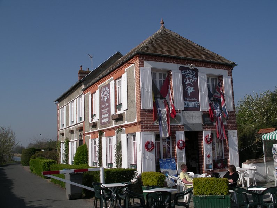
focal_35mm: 37
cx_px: 138
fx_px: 296
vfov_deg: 38.7
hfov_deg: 50.1
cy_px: 104
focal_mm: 7.8
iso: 80
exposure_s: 1/400
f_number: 6.5
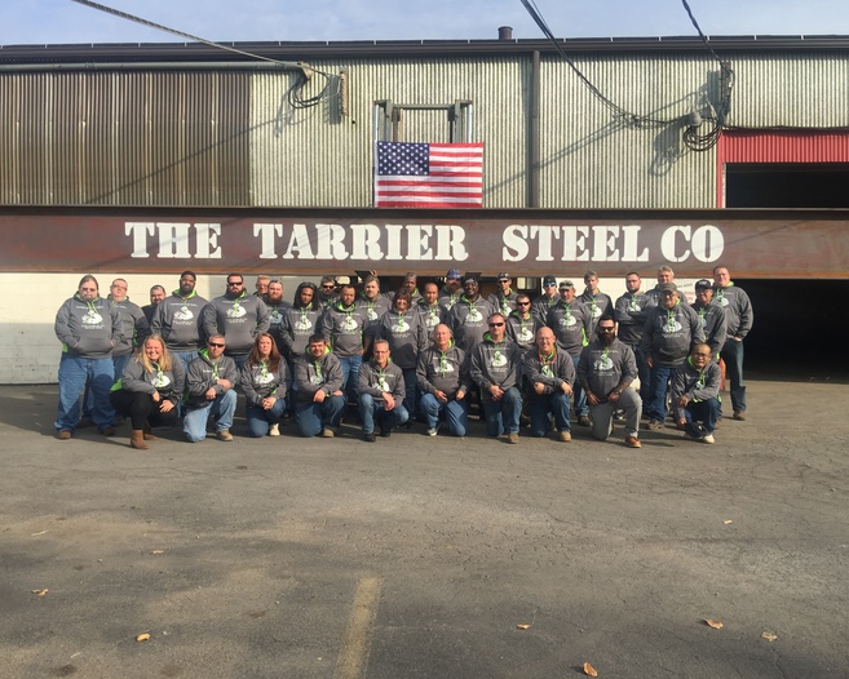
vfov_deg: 47.1
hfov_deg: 57.2
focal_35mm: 31
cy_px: 342
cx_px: 420
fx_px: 779
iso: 32
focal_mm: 4.15
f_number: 2.2
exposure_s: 1/1980
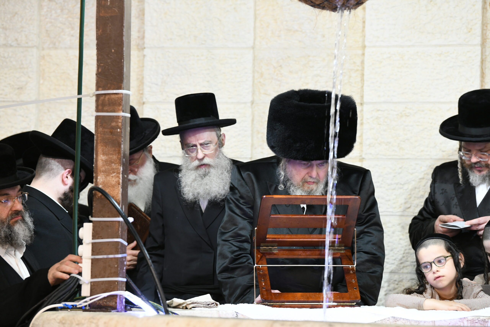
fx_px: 2110
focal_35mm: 155
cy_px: 164
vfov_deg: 8.9
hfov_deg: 13.2
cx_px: 245
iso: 2000
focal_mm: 155
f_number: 4
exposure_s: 1/100
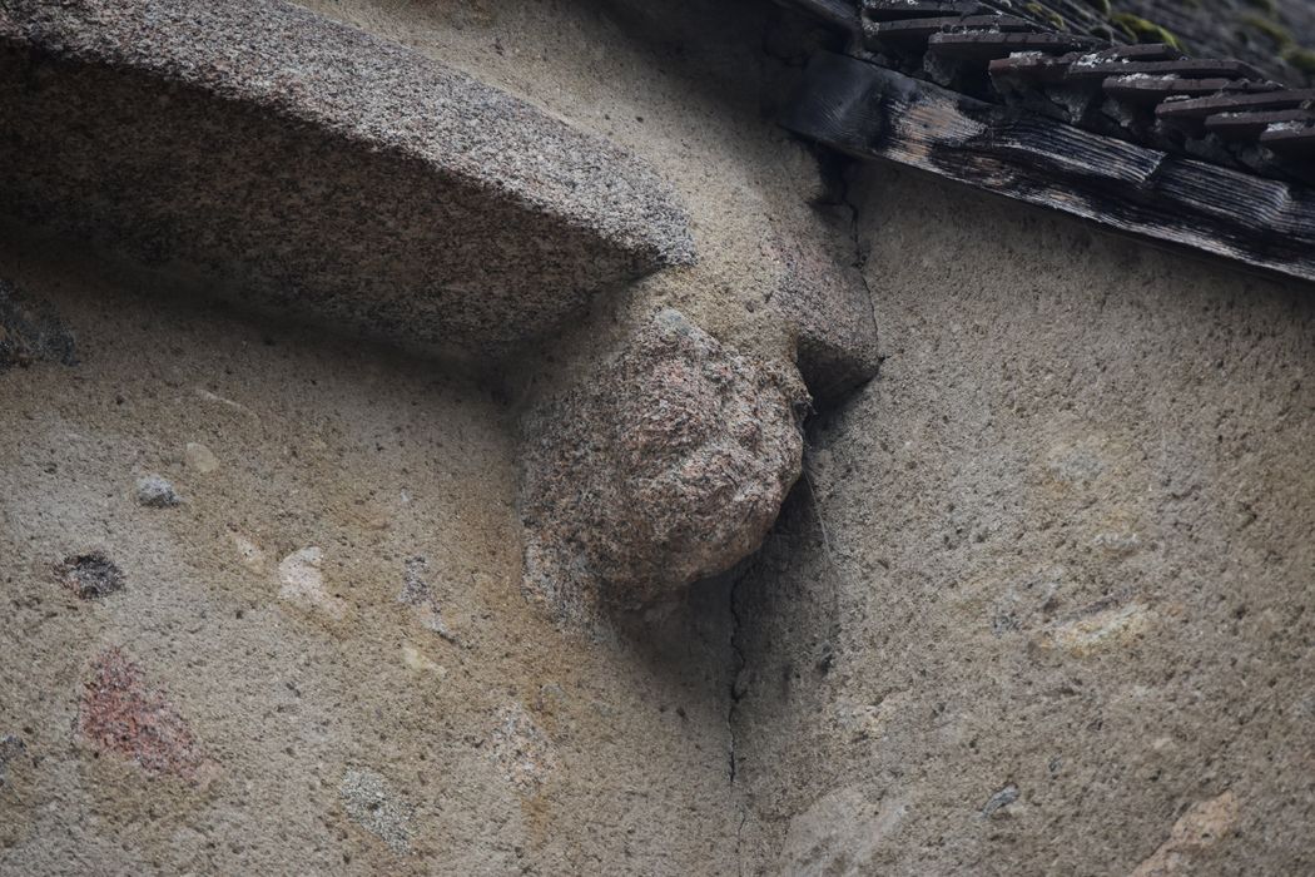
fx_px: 10136
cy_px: 438
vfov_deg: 5.0
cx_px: 658
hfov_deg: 7.4
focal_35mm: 278
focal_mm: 185
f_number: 5.6
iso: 640
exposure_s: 1/1000
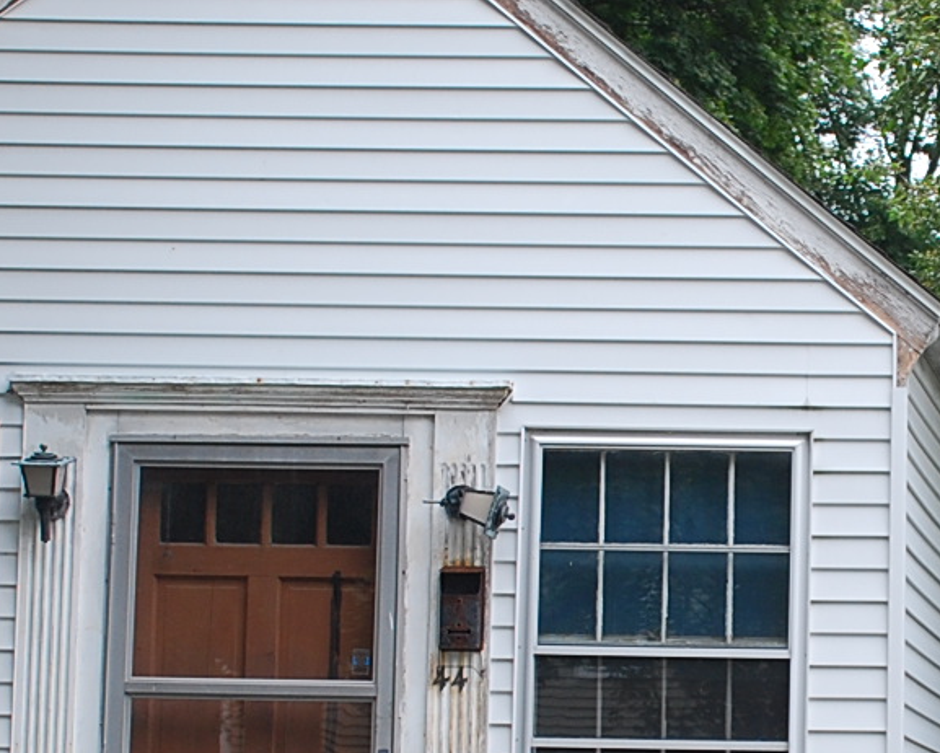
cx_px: 880
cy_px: 626
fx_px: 2894
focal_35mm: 104
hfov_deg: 18.1
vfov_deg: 14.7
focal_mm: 22
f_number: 3.8
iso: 200
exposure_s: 1/40
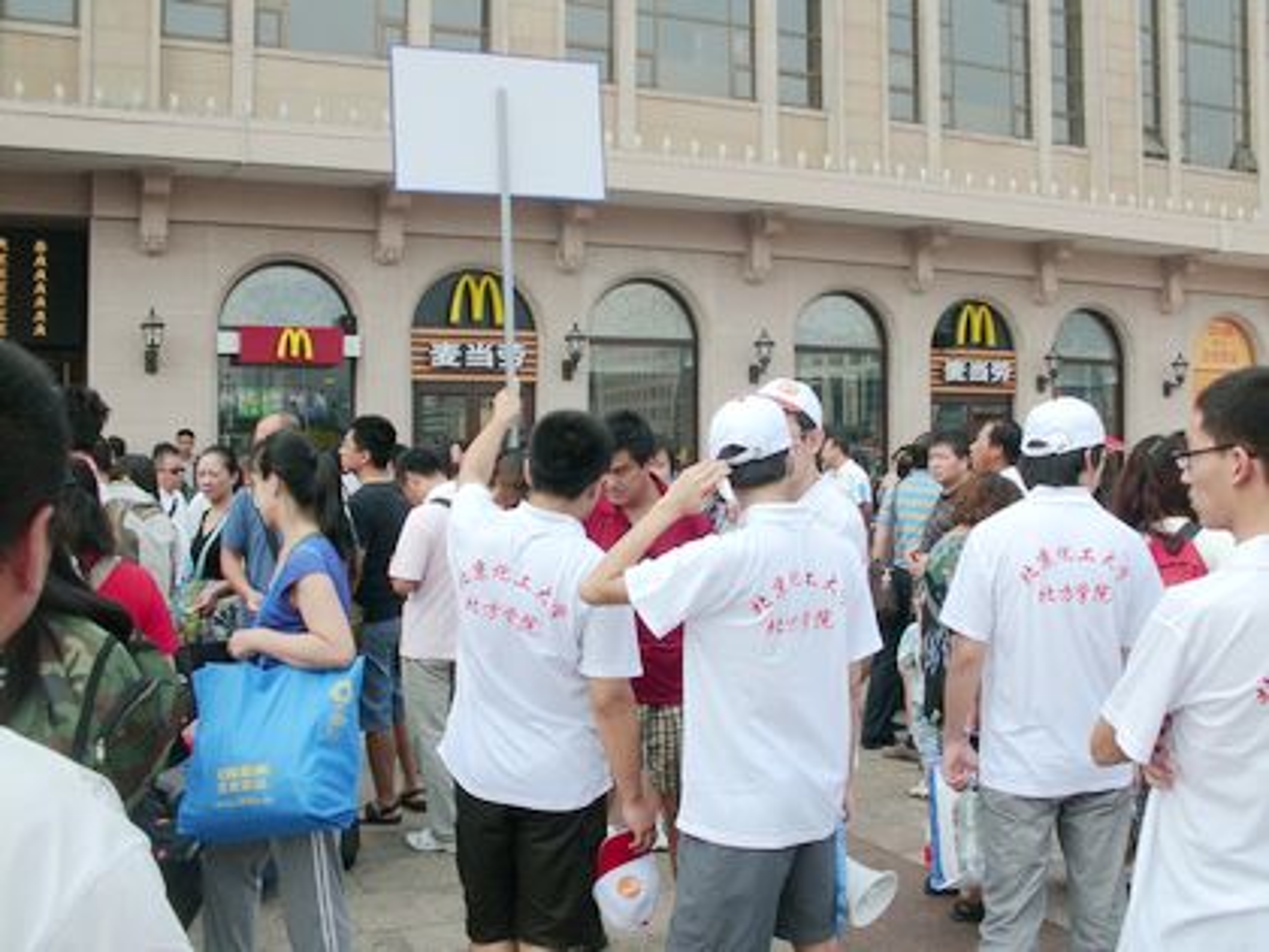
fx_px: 1320
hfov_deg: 51.4
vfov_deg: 39.7
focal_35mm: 36
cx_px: 634
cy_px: 476
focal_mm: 6.3
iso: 100
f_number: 7.3
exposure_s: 1/100
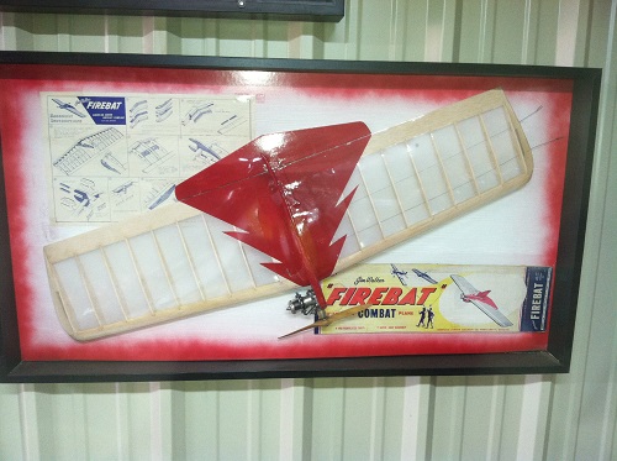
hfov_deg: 52.7
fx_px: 623
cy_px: 230
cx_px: 308
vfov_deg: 40.6
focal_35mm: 35
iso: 125
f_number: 2.8
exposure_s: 1/15
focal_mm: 3.85
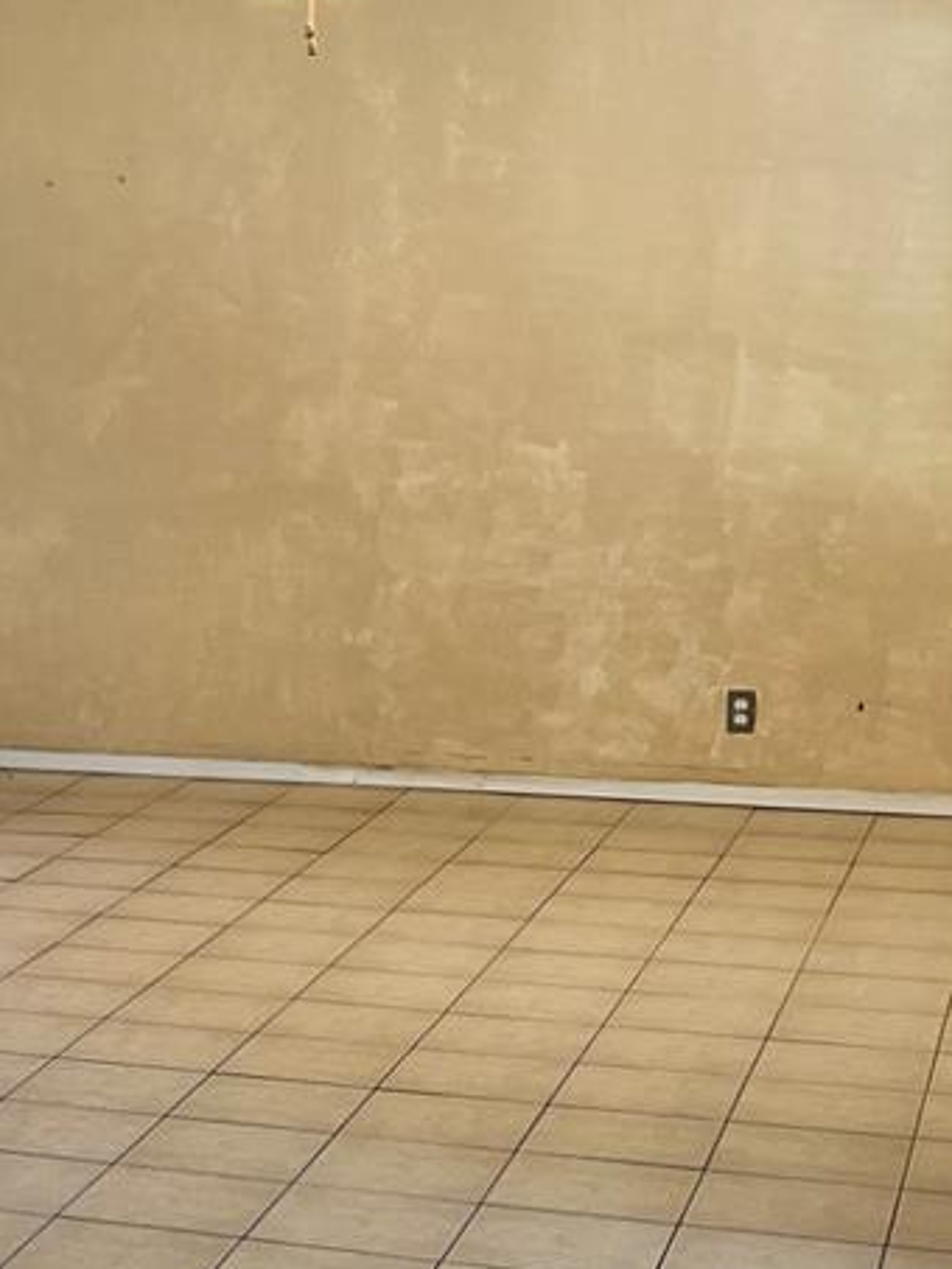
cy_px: 801
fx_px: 3152
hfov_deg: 16.6
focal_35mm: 86
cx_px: -133
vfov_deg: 22.7
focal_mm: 5.7
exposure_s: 1/120
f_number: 1.5
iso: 125
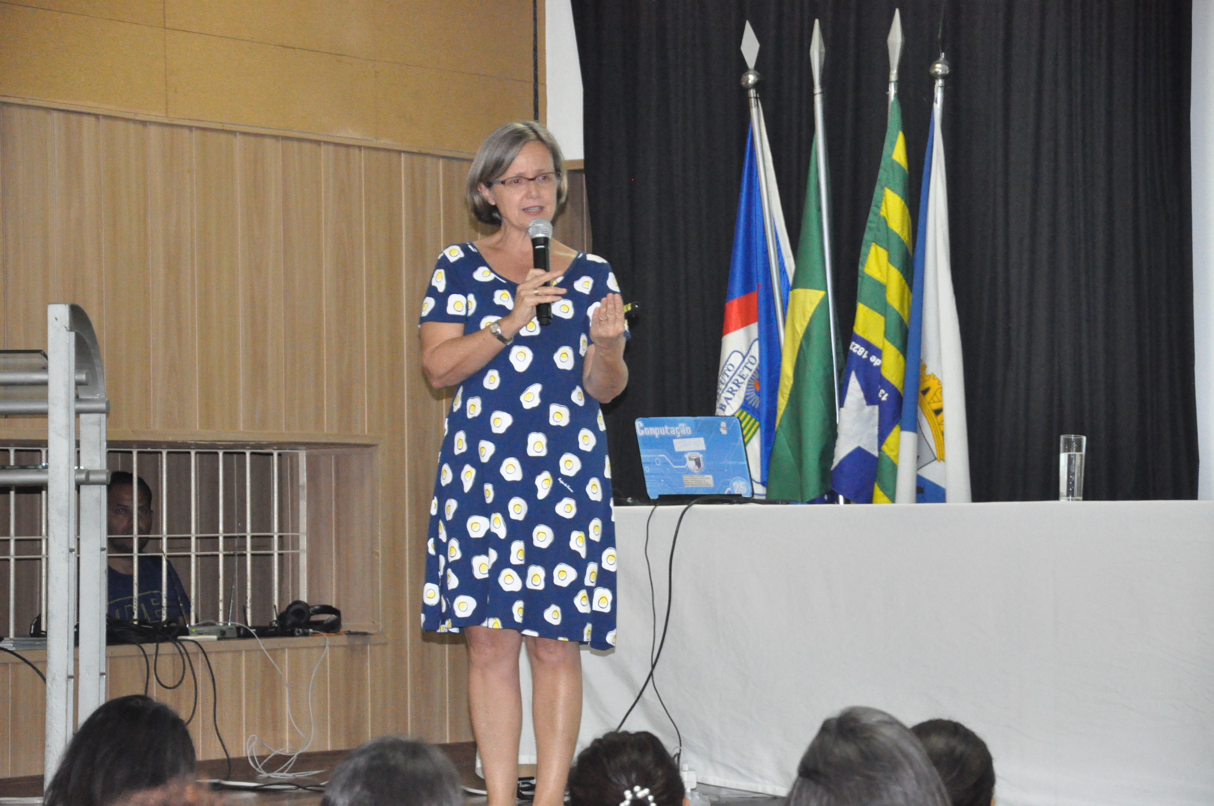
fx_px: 4294
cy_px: 403
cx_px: 607
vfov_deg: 10.7
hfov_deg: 16.1
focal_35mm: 128
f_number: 6.3
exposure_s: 1/60
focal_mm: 85
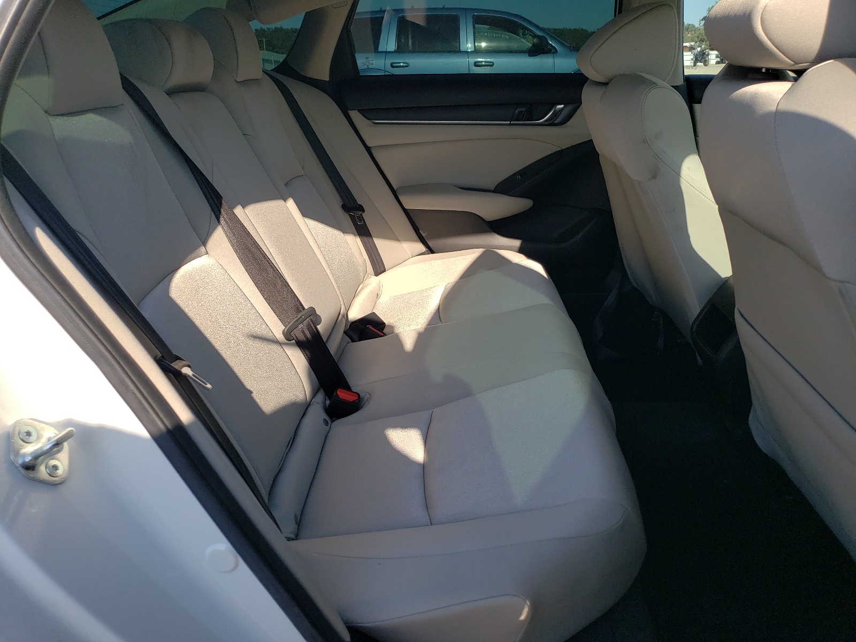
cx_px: 428
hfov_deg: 67.3
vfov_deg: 53.1
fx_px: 643
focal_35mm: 26
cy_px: 321
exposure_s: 1/2000
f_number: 1.5
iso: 50
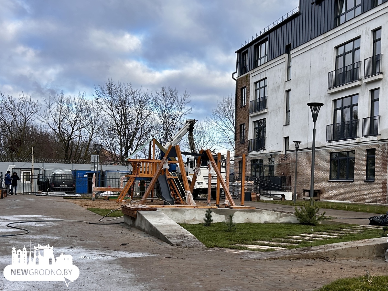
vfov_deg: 53.1
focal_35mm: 26
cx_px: 194
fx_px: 291
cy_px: 146
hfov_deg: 67.3
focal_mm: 5.7
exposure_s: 1/1147
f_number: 1.5
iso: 50
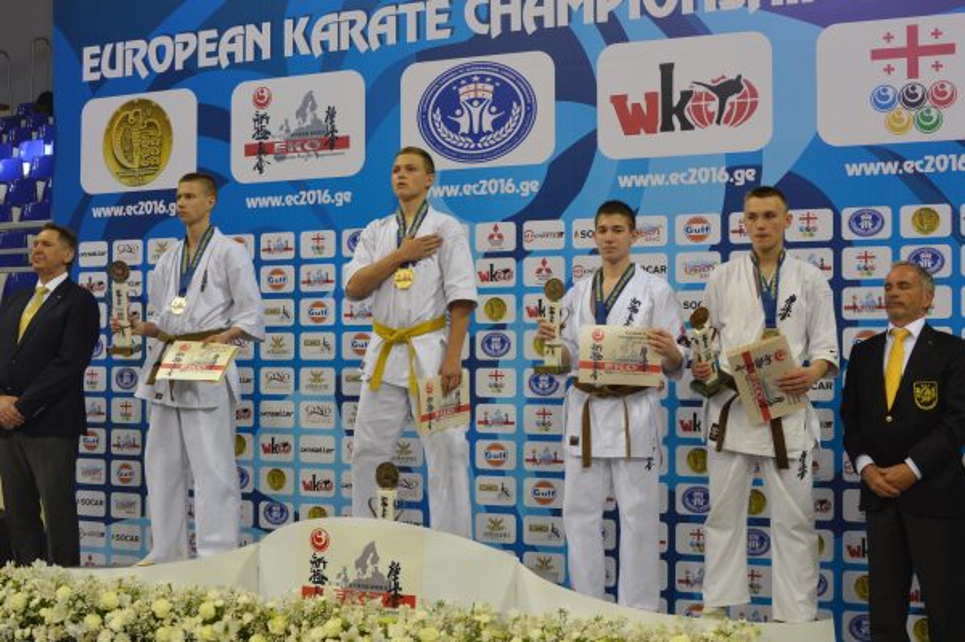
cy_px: 321
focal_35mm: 46
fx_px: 1245
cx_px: 482
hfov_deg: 42.4
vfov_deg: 28.9
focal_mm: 31
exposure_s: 1/100
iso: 400
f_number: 4.5
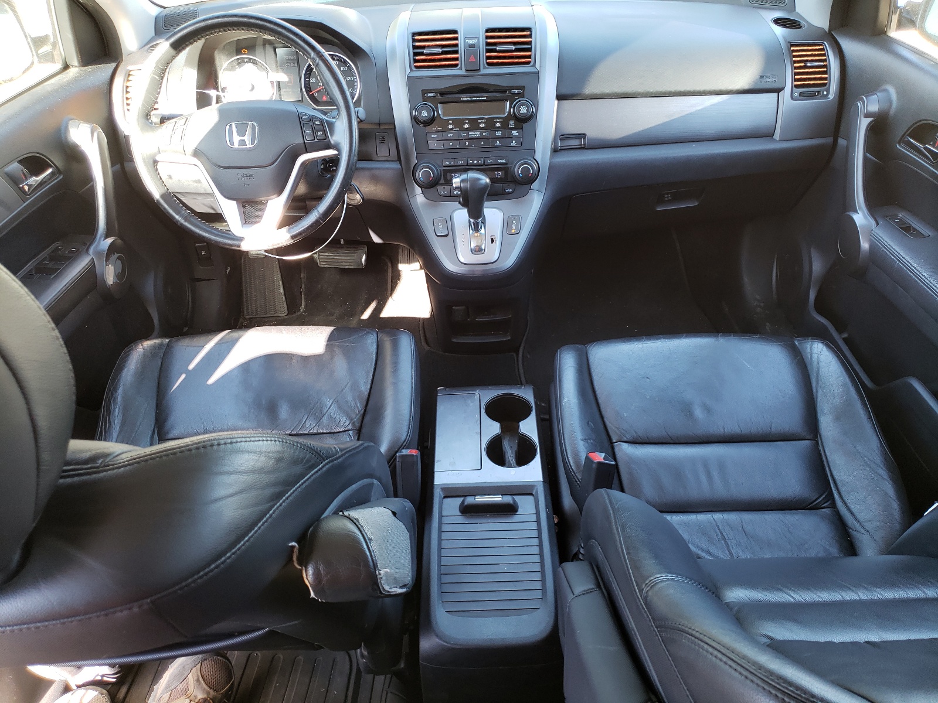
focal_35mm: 26
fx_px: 705
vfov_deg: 53.1
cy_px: 352
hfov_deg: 67.3
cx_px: 469
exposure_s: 1/60.2
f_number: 1.5
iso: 56
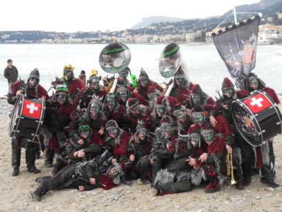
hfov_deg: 35.5
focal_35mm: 54
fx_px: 440
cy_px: 106
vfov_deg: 27.0
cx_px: 141
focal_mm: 9.8
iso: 80
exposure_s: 1/100
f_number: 4.8
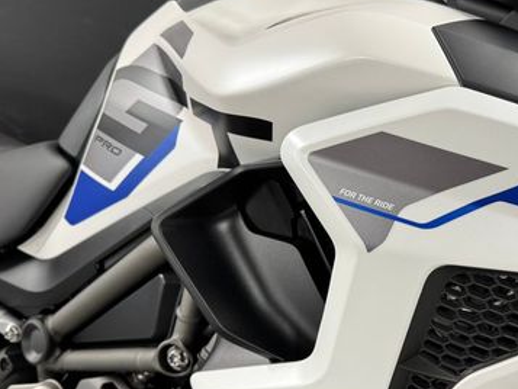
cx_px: 360
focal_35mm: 43
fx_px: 644
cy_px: 242
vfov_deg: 33.5
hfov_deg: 43.0
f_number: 1.78
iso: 200
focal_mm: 6.76
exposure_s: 1/100
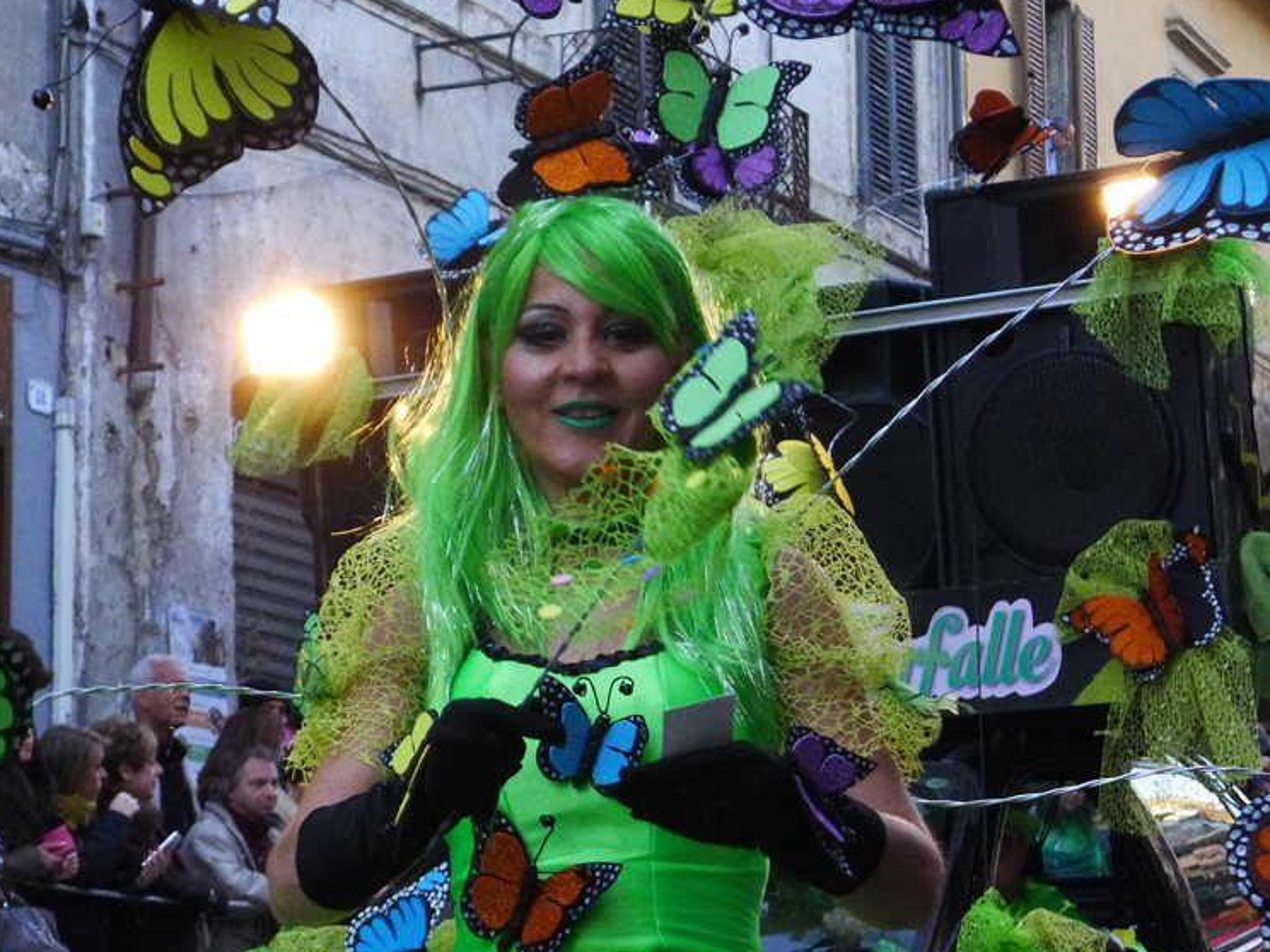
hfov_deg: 17.1
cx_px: 604
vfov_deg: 12.9
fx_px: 4219
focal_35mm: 115
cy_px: 476
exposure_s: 1/320
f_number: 3.5
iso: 800
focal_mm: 19.2
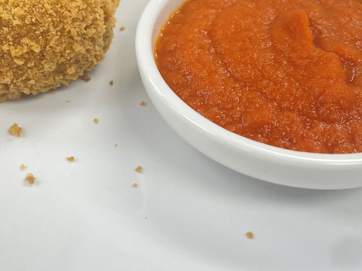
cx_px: 158
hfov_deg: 35.5
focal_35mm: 54
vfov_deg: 26.3
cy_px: 41
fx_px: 565
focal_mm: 4.2
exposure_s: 1/120
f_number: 1.6
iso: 125
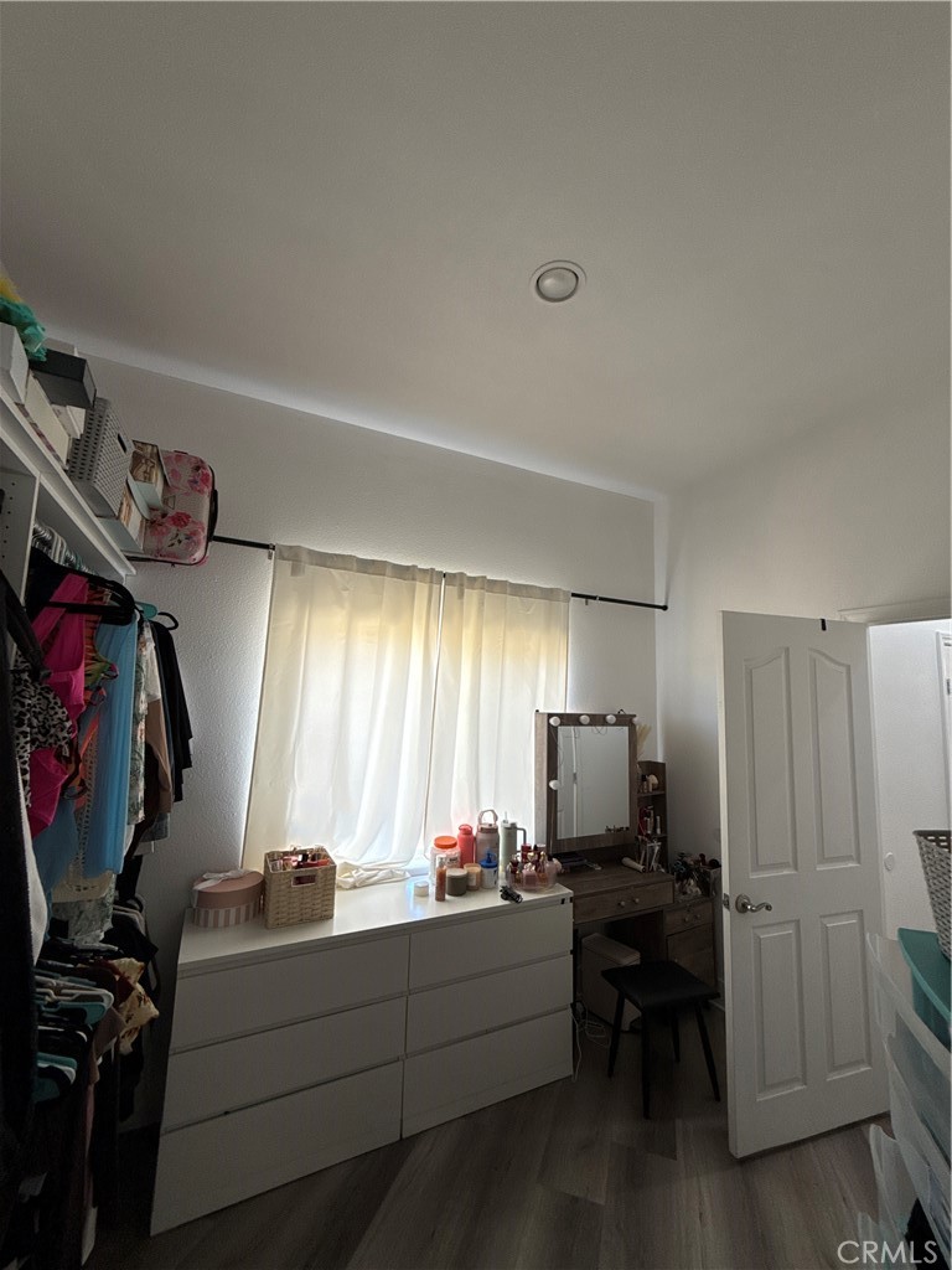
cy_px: 635
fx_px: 513
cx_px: 476
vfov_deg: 102.1
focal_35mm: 14
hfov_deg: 85.7
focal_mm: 2.22
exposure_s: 1/120
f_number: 2.2
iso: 64
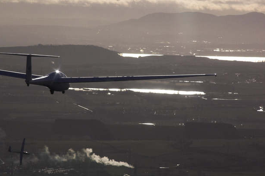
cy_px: 79
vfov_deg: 4.0
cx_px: 116
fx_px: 2524
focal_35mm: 343
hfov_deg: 6.0
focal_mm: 200
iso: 1600
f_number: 5.6
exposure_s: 1/4000
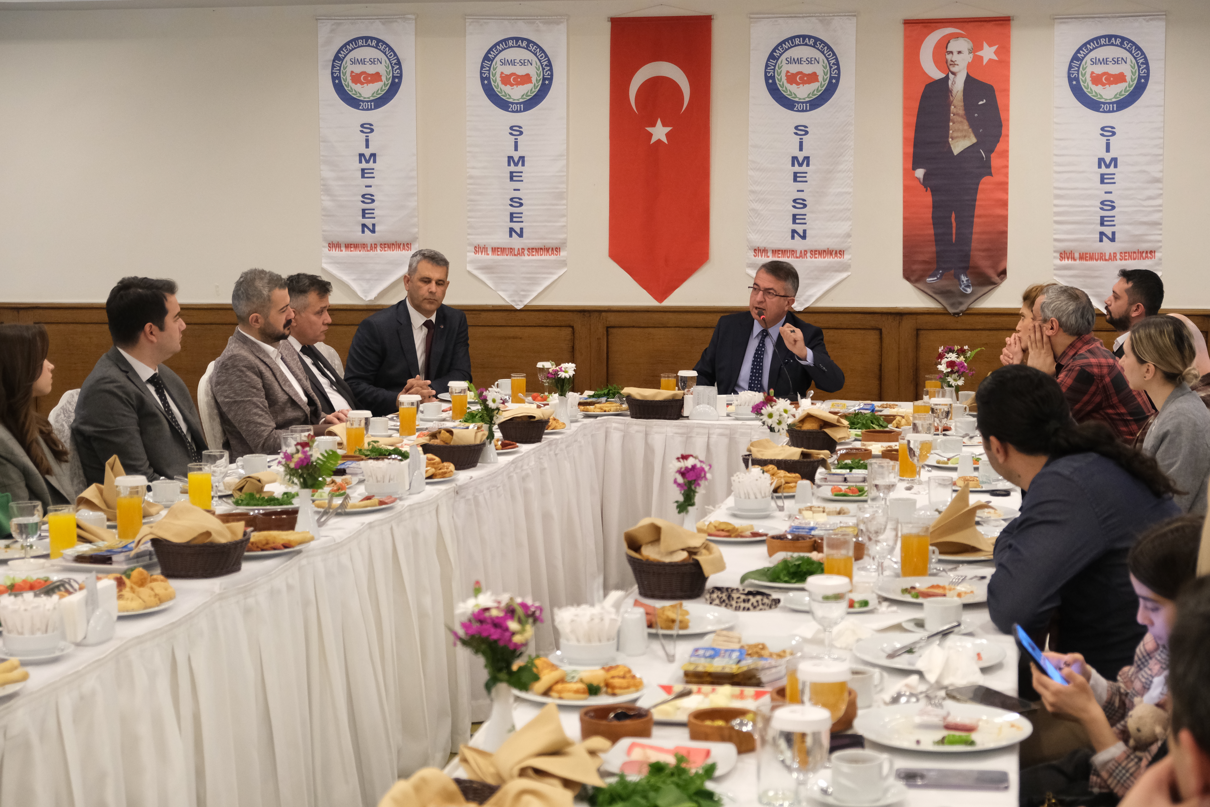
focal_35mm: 59
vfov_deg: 23.0
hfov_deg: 33.9
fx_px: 1983
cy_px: 404
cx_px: 605
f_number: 3.6
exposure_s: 1/110
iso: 2500
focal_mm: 39
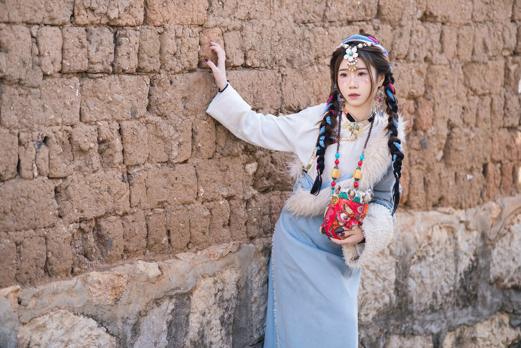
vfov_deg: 16.1
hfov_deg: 23.9
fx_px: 1230
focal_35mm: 85
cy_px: 174
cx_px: 260
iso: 100
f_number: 2
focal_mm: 85
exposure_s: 1/250
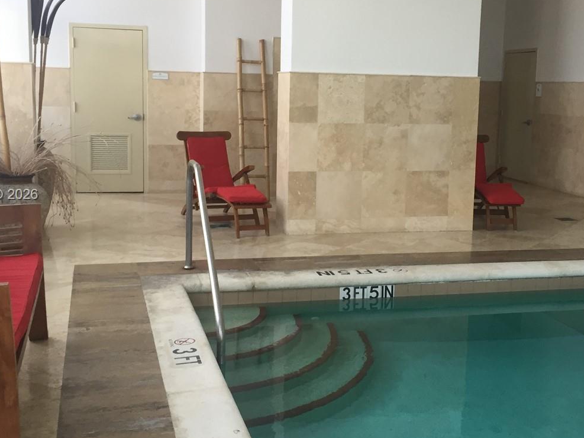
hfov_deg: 40.4
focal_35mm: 47
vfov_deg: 30.8
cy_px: 195
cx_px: 327
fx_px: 793
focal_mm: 4.15
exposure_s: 1/30
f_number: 2.2
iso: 64
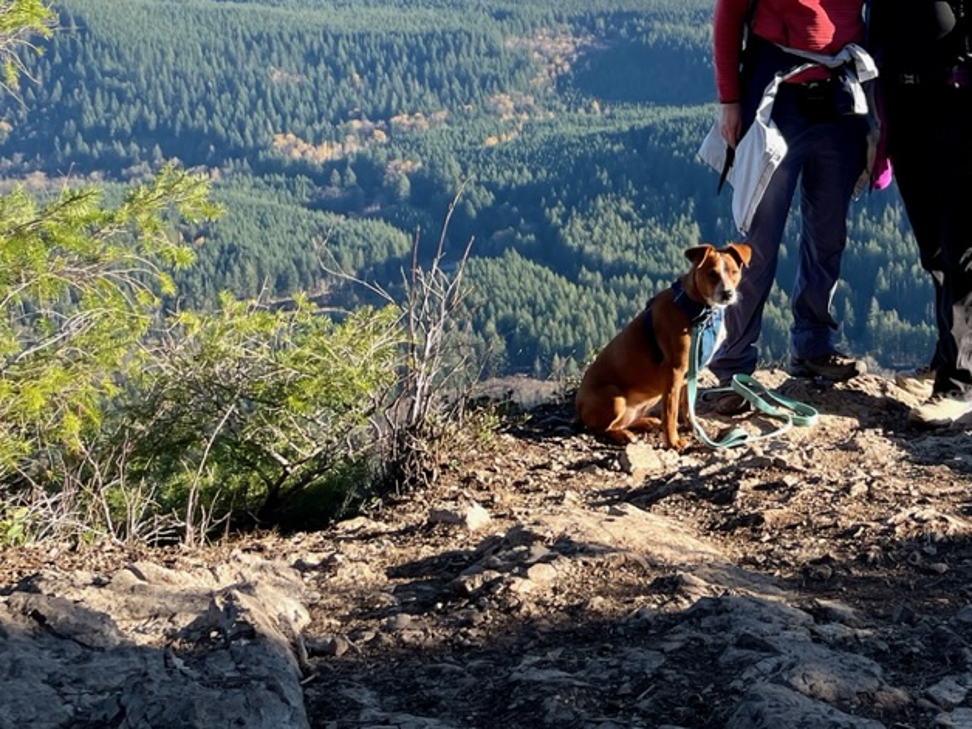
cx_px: 952
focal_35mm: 53
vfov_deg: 26.4
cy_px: 42
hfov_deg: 33.4
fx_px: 1488
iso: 32
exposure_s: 1/1795
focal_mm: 4.2
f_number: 1.6
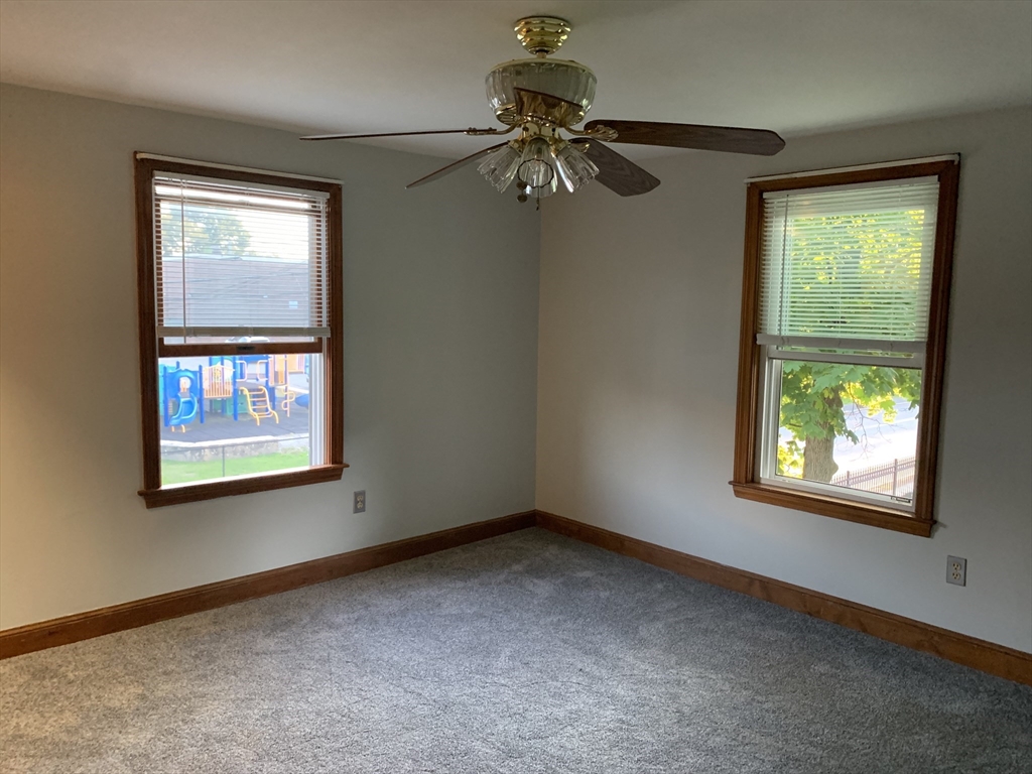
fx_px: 775
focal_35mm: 26
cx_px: 516
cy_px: 387
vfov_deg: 53.1
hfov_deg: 67.3
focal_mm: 4.25
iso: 250
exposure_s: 1/40
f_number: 1.8
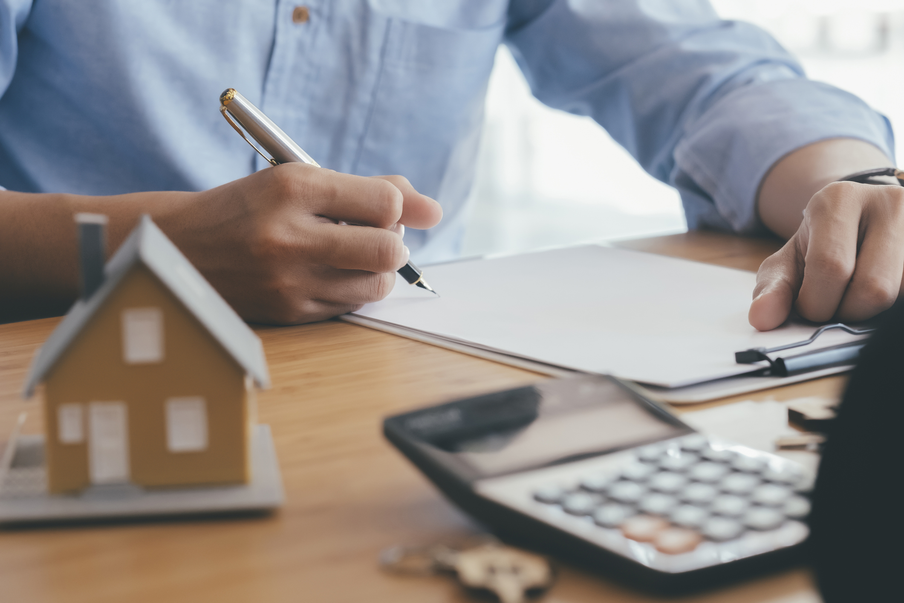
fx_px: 2109
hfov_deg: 24.2
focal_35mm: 84
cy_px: 302
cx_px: 452
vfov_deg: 16.3
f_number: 4
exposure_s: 1/125
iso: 1000
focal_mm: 56
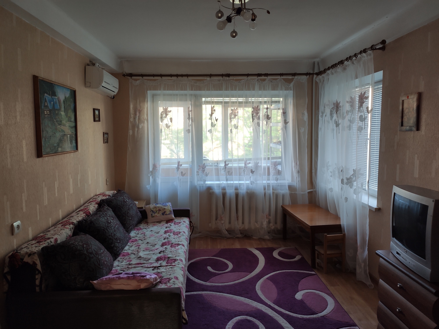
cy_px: 164
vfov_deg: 53.1
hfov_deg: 67.3
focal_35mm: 26
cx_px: 220
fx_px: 330
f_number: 1.75
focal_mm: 4.77
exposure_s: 1/33
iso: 258
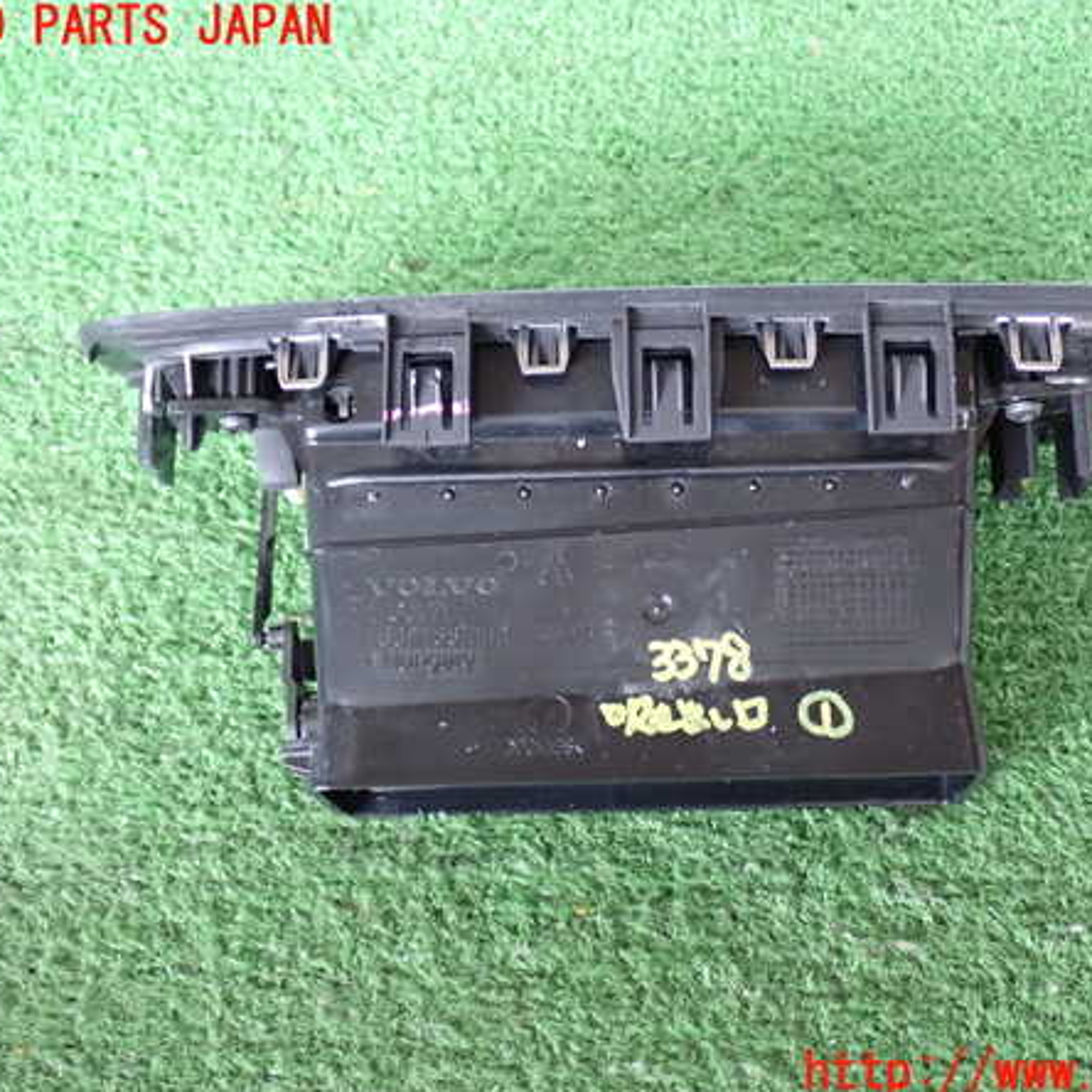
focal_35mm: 49
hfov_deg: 34.6
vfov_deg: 34.7
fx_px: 1749
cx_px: 622
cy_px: 551
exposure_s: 1/30
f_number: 2.8
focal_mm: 7.31
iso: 800
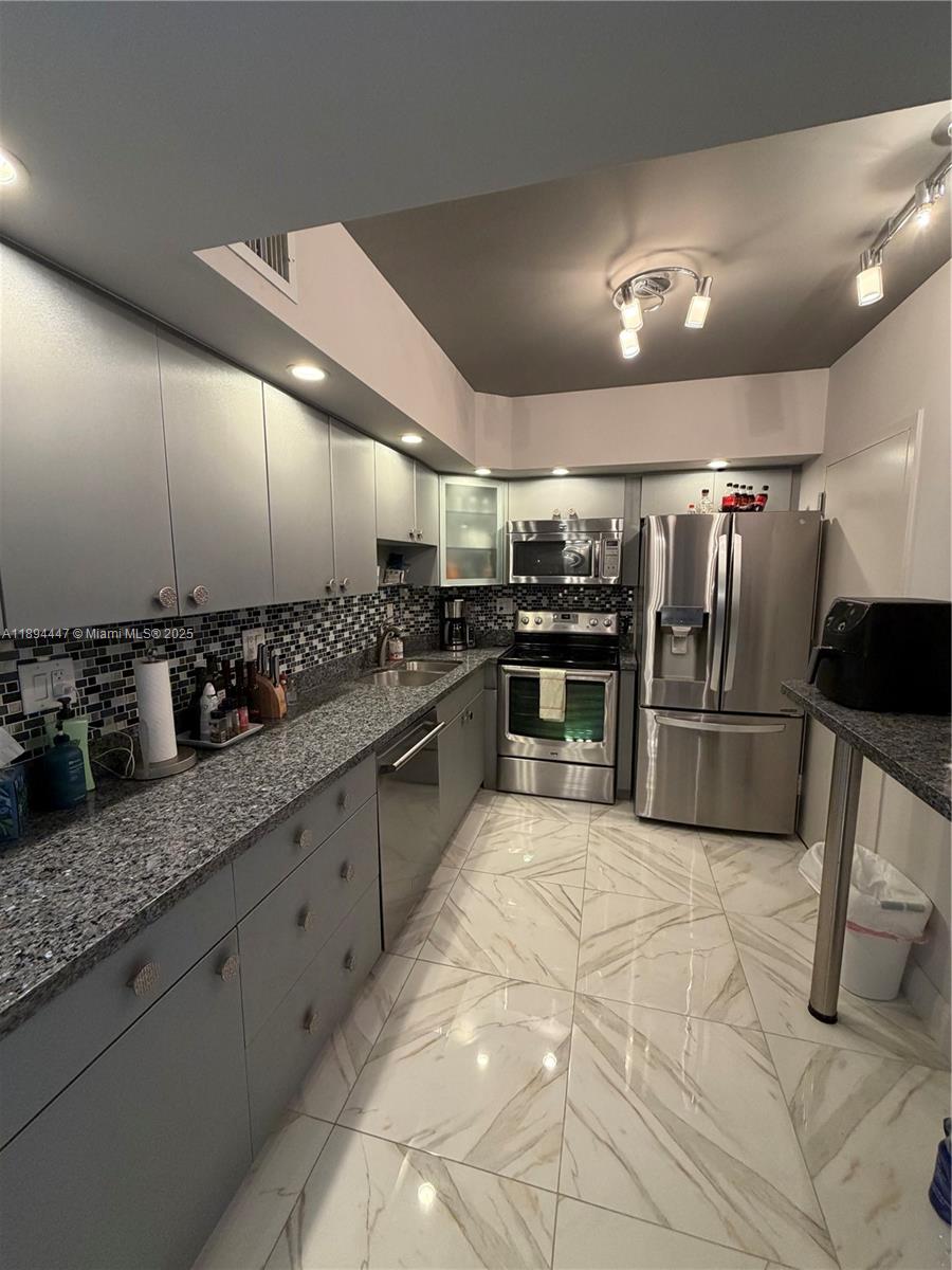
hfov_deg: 85.7
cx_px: 476
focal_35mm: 14
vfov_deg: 102.1
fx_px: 513
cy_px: 635
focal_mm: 2.22
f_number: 2.2
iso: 200
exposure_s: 1/60
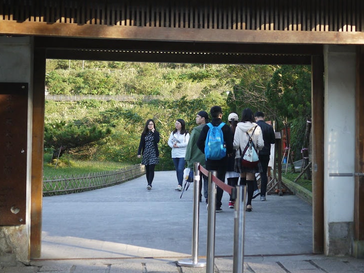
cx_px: 240
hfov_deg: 29.2
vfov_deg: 22.2
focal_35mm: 66
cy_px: 111
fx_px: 694
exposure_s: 1/640
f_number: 1.7
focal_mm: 20
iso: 160
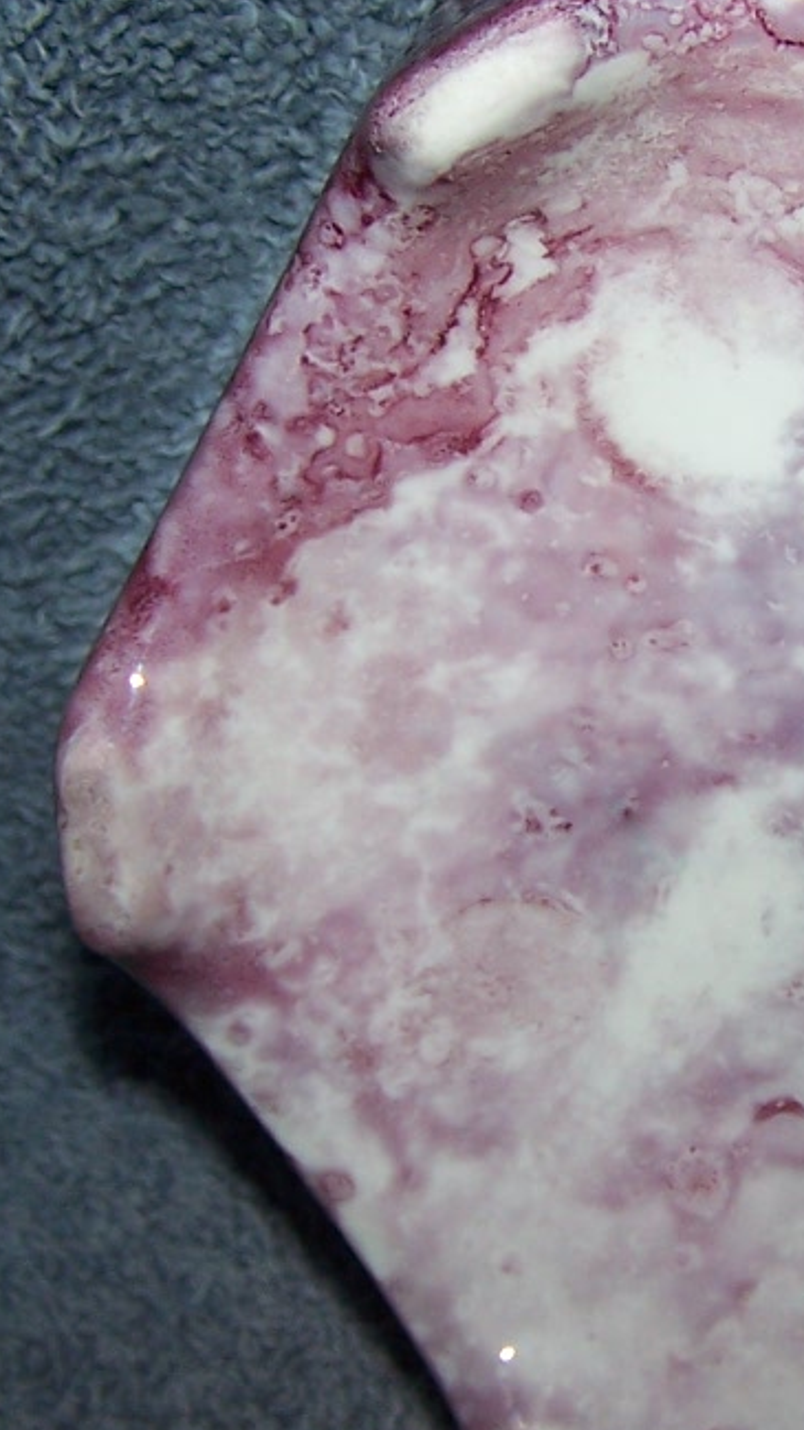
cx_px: 837
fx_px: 3753
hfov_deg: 12.1
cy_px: 765
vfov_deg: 21.6
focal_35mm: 99
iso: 80
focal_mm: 6.3
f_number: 2.8
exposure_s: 1/60
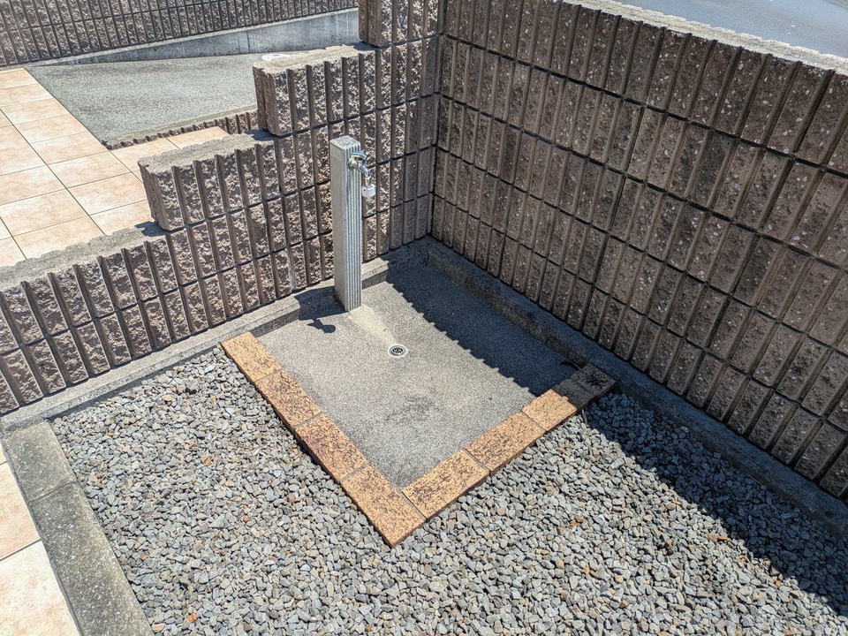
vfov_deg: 54.9
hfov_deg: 69.4
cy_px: 318
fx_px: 612
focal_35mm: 25
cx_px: 424
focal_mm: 5.43
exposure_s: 1/2028
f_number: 1.89
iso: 45
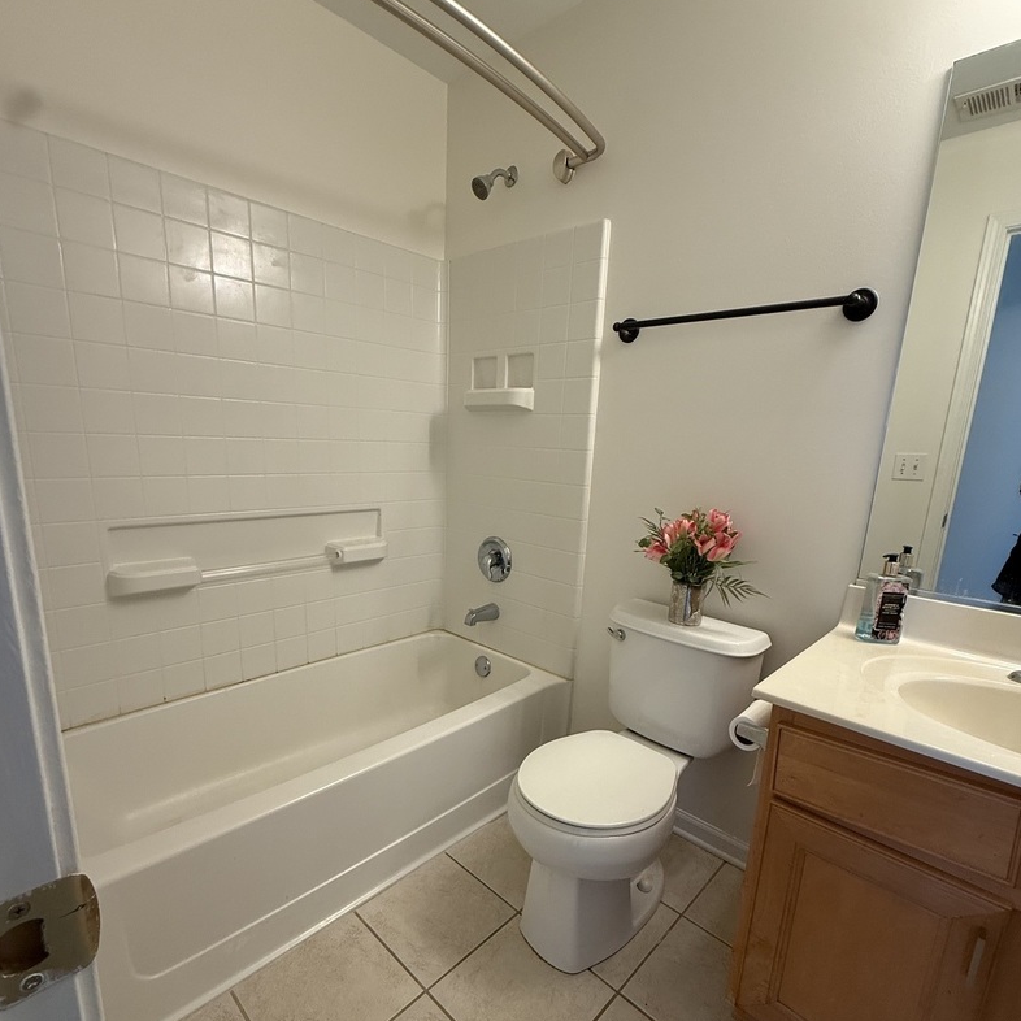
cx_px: 510
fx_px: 567
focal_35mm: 17
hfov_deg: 84.0
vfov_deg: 83.6
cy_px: 573
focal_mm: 2.22
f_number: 2.2
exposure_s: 1/120
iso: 200
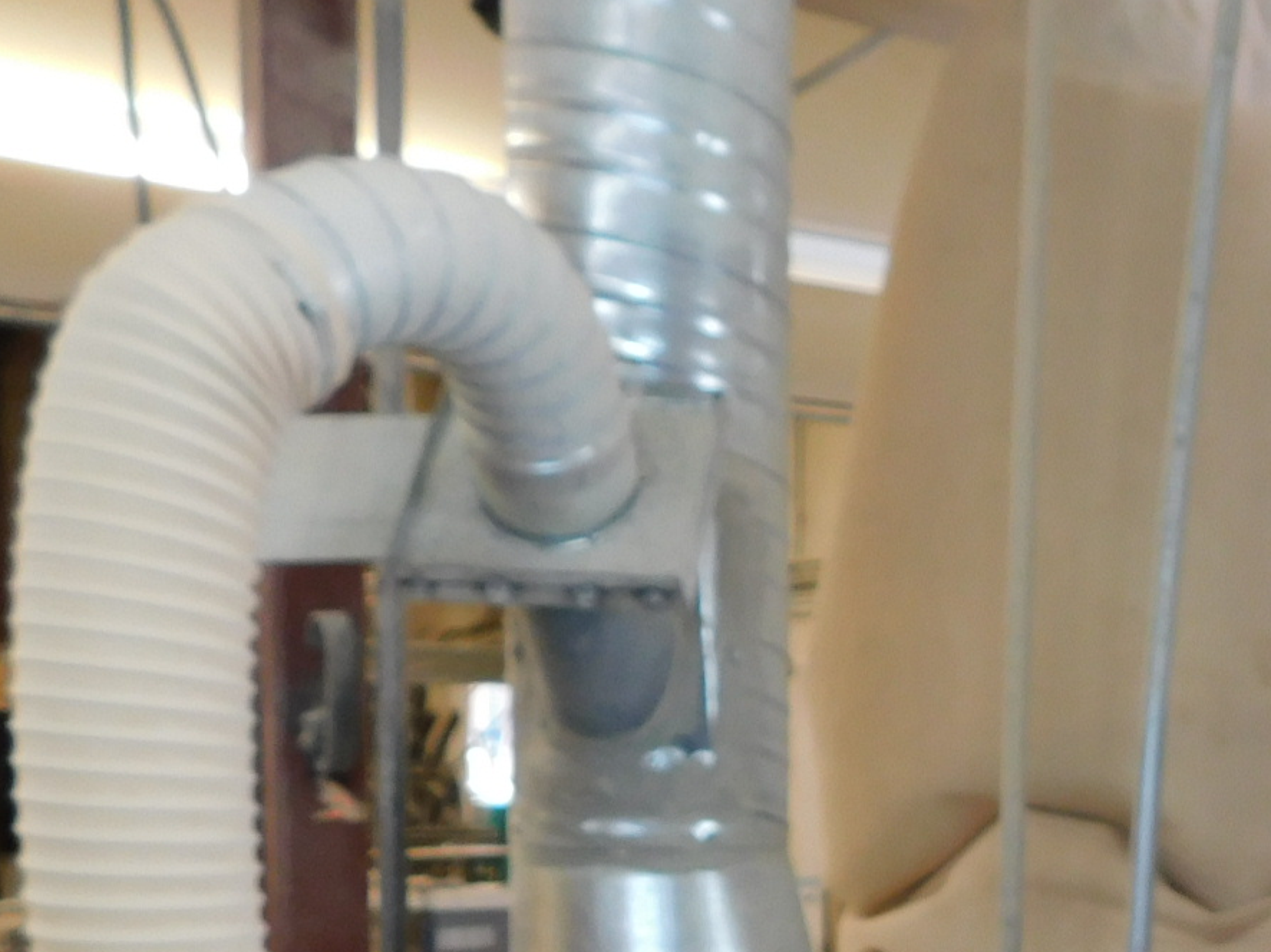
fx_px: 2166
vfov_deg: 23.6
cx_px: 1227
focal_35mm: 59
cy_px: 991
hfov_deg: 30.7
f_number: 3
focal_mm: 4
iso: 160
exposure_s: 1/30
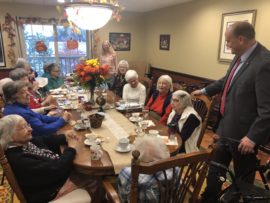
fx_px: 218
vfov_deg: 49.7
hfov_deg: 63.4
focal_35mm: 28
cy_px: 102
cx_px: 135
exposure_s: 1/15
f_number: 1.8
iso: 50
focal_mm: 3.99
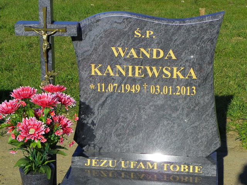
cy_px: 92
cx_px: 124
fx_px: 621
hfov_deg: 22.5
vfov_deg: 17.0
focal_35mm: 87
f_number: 5.6
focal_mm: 15.5
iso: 64
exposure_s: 1/400
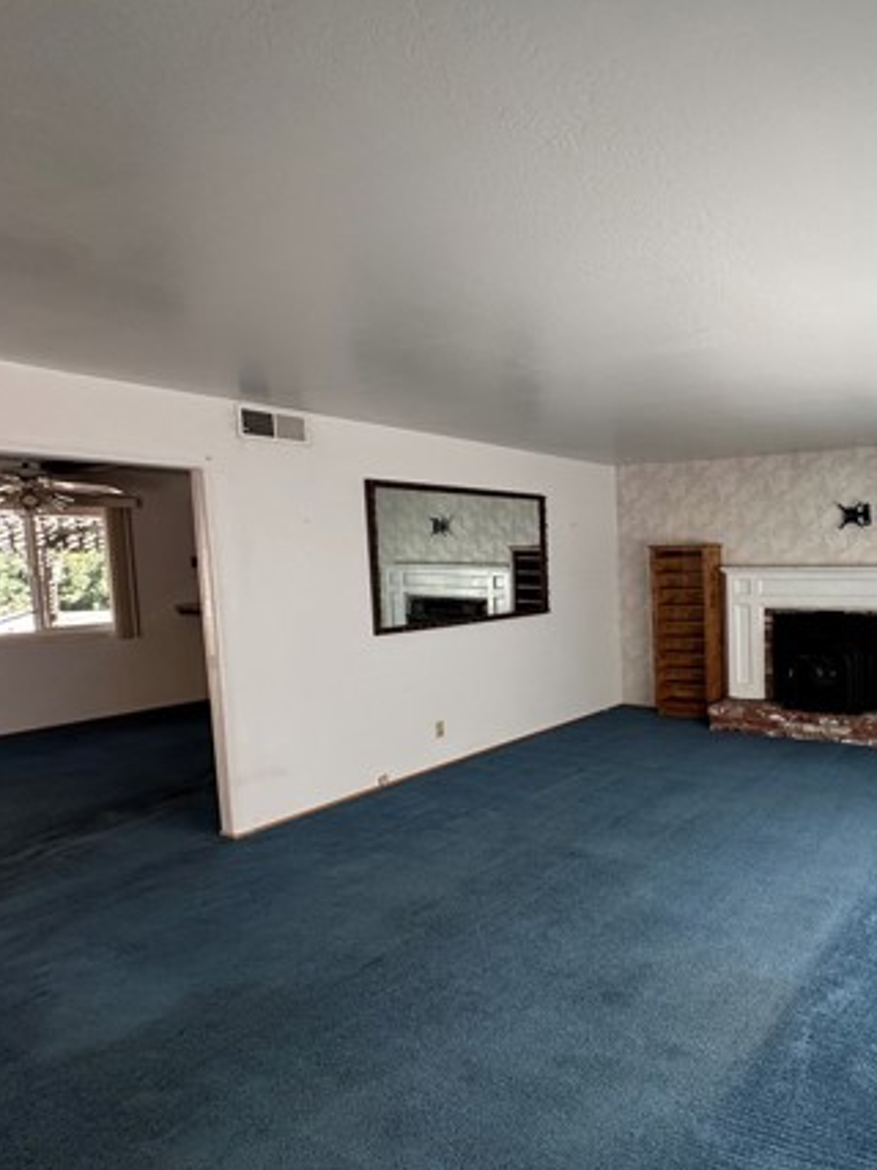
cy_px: 611
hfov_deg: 56.6
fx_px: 710
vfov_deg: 79.0
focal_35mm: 21
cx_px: 754
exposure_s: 1/99
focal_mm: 2.22
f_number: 2.2
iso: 125
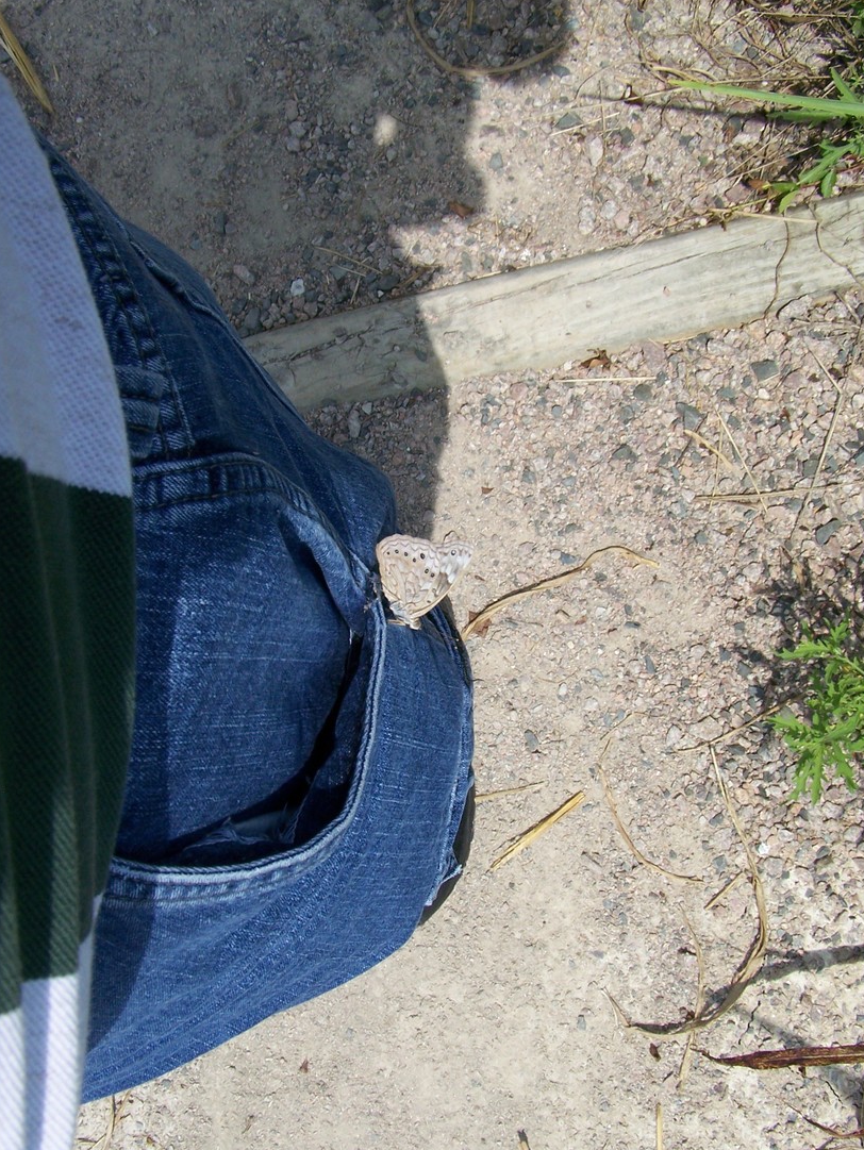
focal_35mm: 45
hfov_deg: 32.2
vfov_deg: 42.0
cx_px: 417
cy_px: 623
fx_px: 1496
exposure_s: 1/640
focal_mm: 6.3
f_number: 5.6
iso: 80
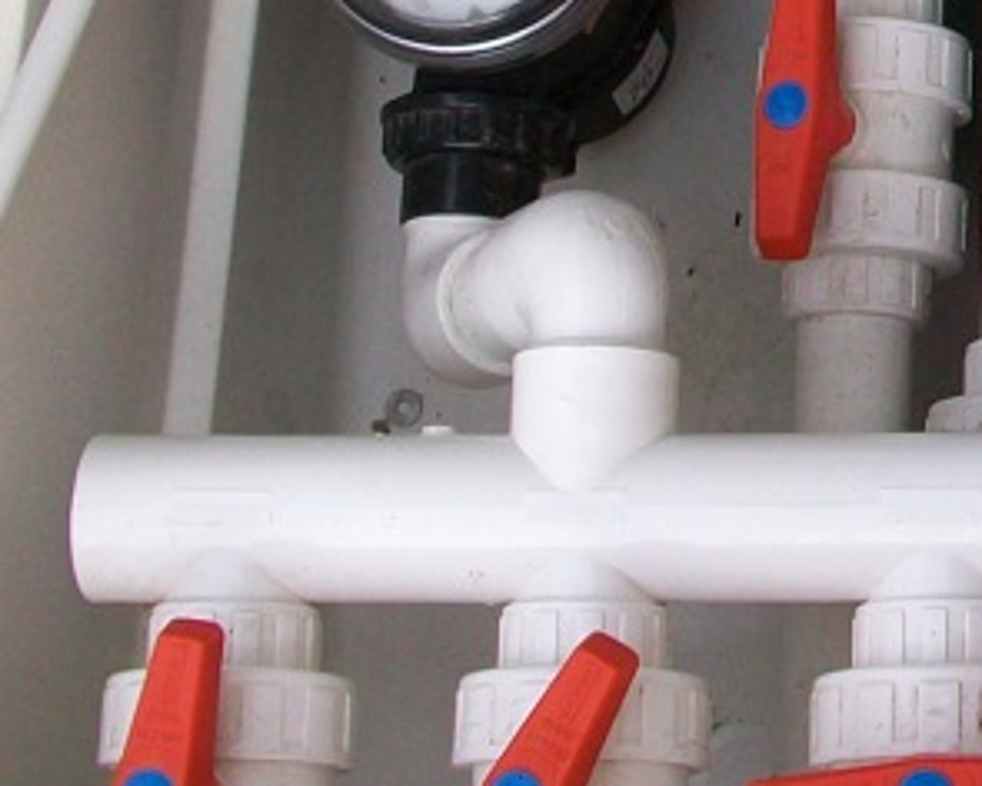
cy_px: -386
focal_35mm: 127
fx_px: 3691
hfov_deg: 14.1
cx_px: 1491
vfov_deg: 11.6
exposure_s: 1/200
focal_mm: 5.7
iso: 64
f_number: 2.8
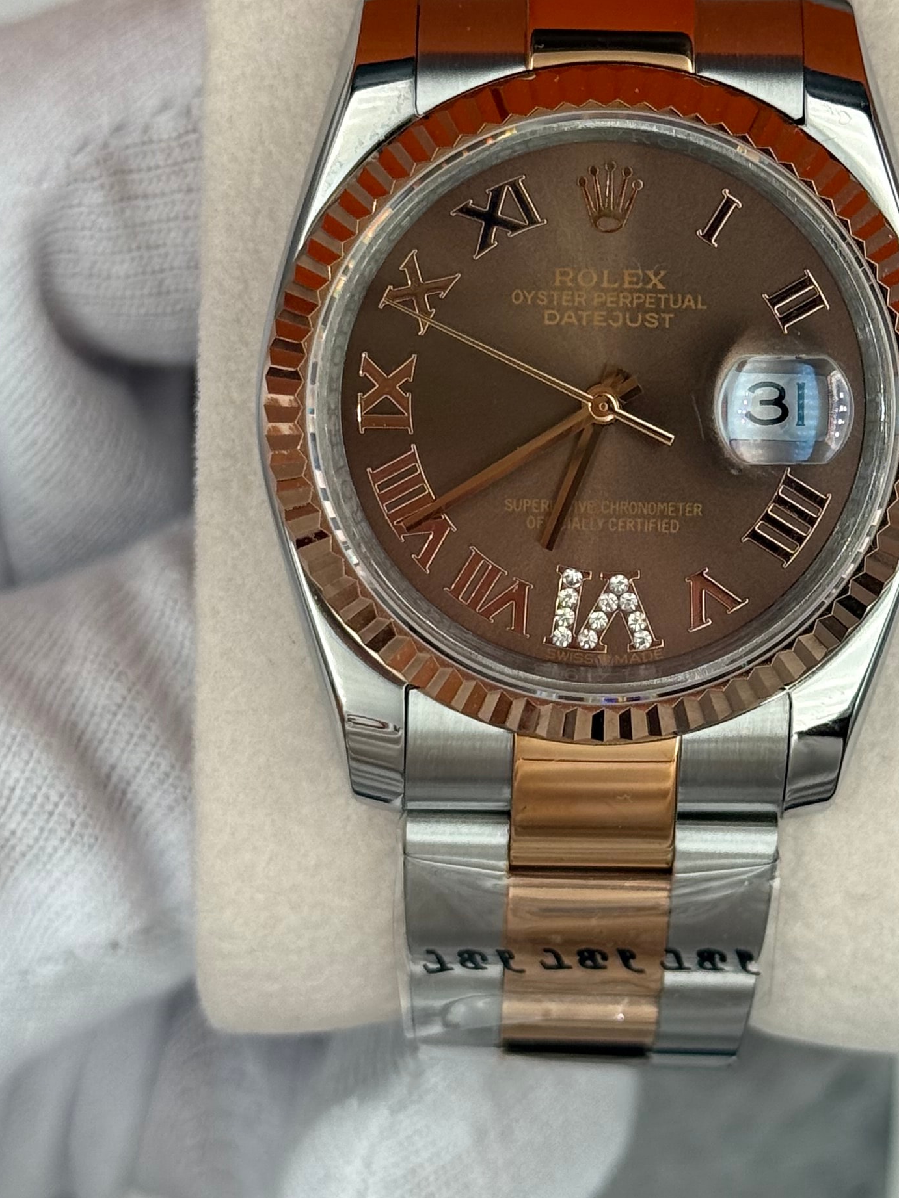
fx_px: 3636
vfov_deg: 18.7
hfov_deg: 14.1
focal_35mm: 105
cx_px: 633
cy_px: 374
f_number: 1.78
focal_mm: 6.76
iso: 64
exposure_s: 1/885
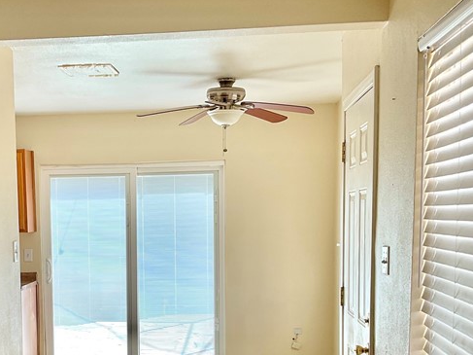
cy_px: 308
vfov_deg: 23.5
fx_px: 833
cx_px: 118
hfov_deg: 31.1
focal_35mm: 61
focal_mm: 3
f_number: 1.8
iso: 16
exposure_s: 1/135
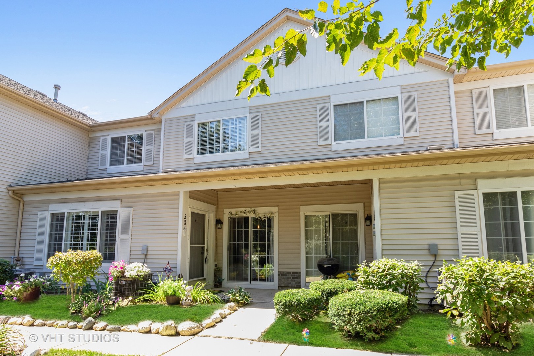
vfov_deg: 46.4
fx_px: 415
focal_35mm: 28
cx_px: 267
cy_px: 178
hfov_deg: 65.5
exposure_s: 1/250
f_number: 9
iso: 200
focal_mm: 19
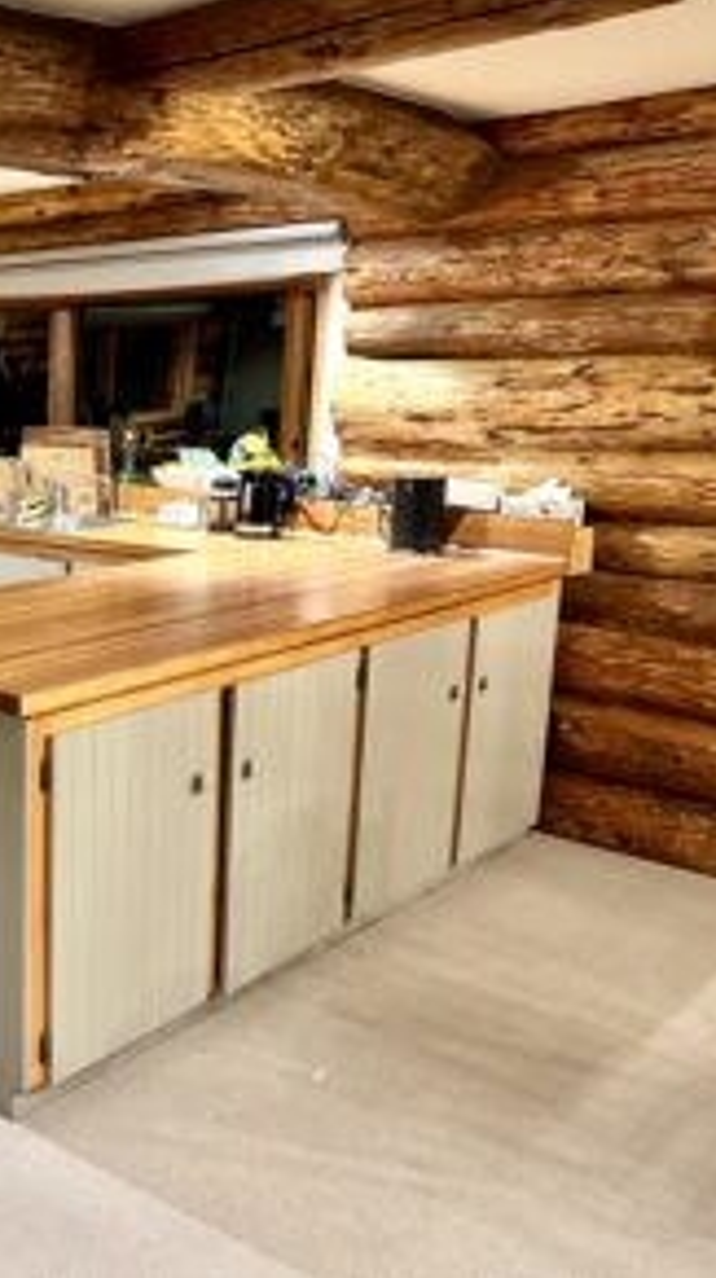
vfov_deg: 55.3
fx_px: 1219
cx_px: -110
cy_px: 628
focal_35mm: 36
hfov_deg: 29.0
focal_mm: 6.86
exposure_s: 1/50
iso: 500
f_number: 1.78
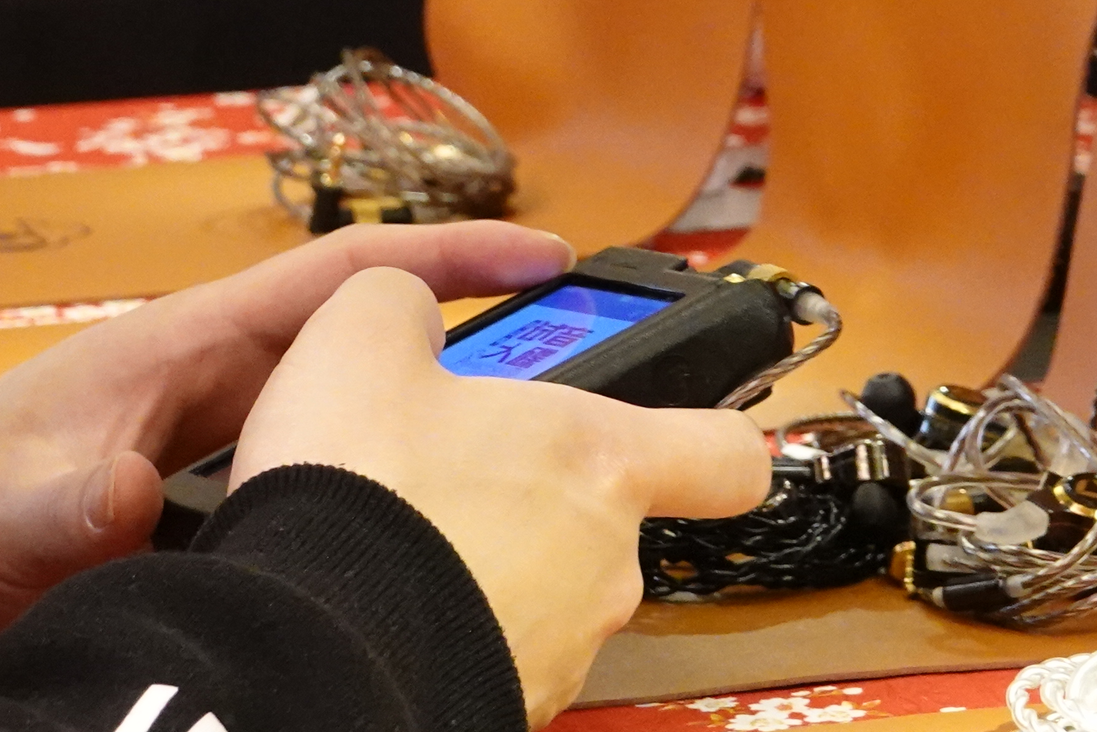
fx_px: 6857
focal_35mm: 225
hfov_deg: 9.1
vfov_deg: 6.1
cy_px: -293
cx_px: 415
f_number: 4
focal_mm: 26.9
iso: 2000
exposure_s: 1/80
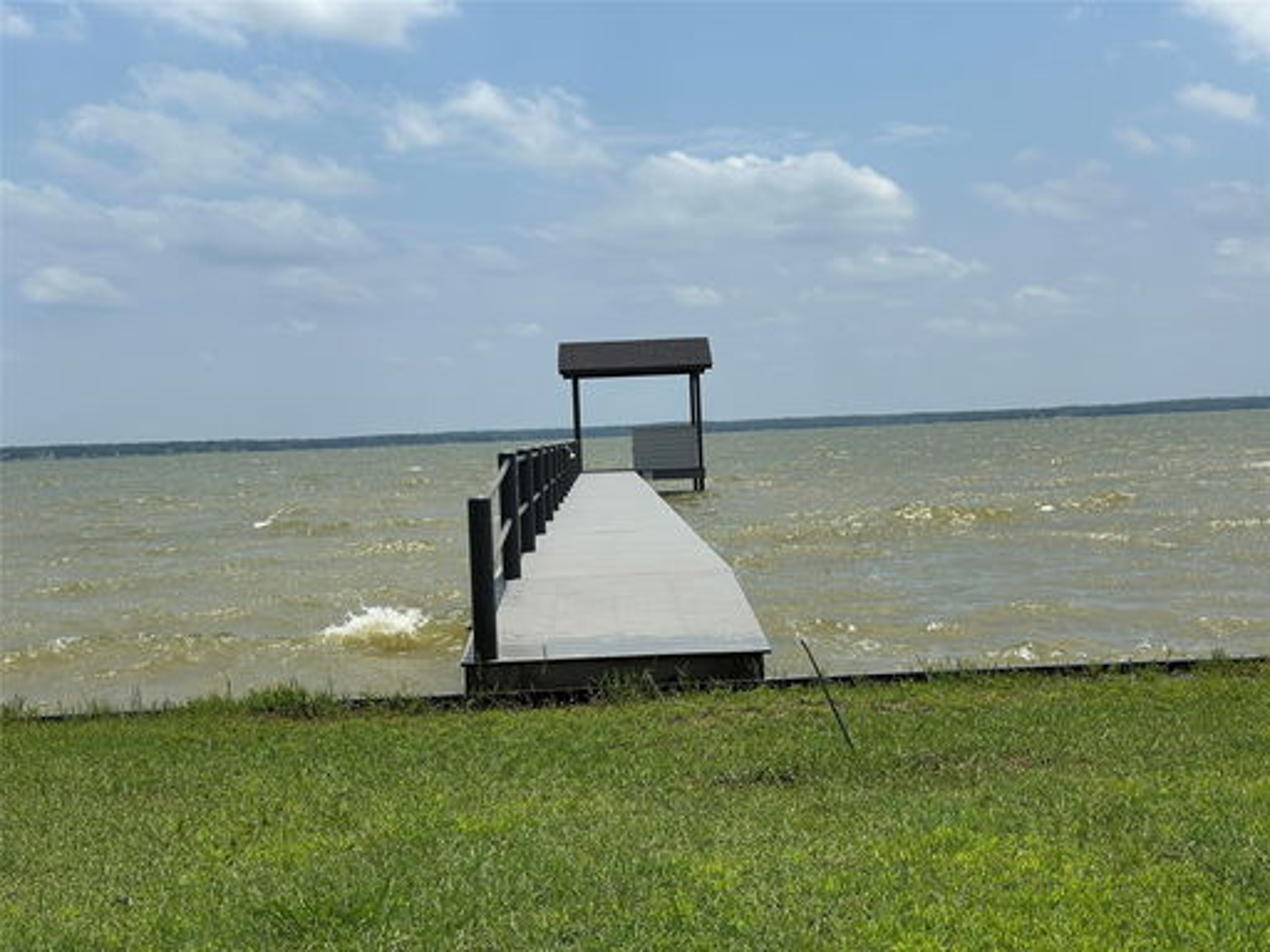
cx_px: 635
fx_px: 1761
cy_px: 476
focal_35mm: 48
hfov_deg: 39.7
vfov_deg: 30.3
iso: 100
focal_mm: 6.86
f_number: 1.78
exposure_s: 1/10870
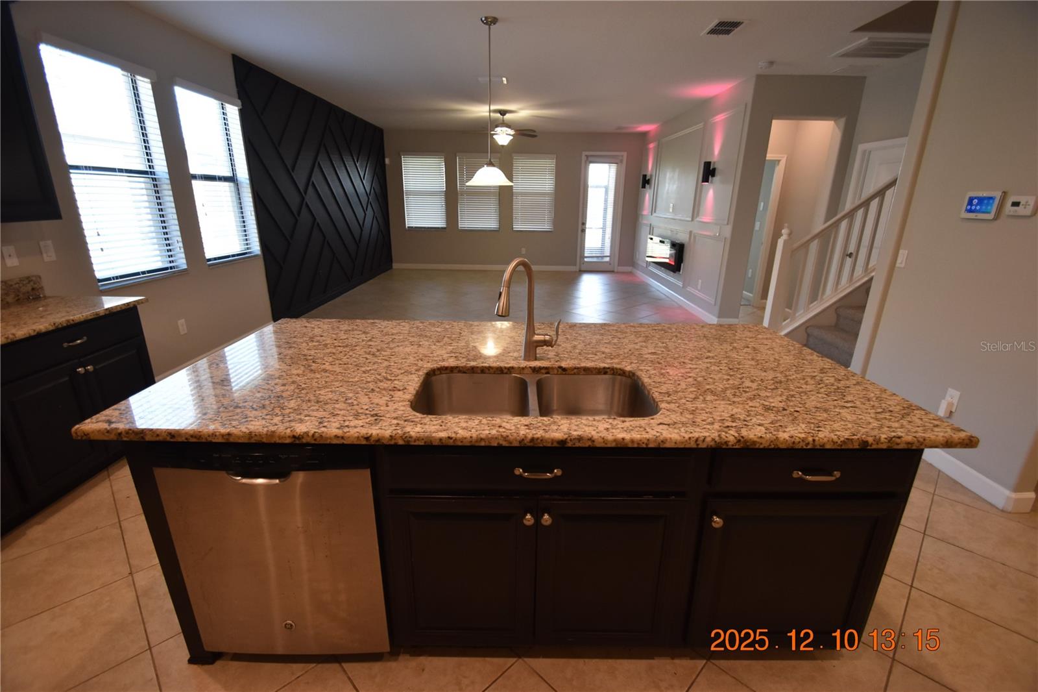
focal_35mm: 15
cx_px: 519
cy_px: 346
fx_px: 432
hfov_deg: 100.4
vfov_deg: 77.3
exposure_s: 1/125
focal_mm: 10
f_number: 3.5
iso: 800
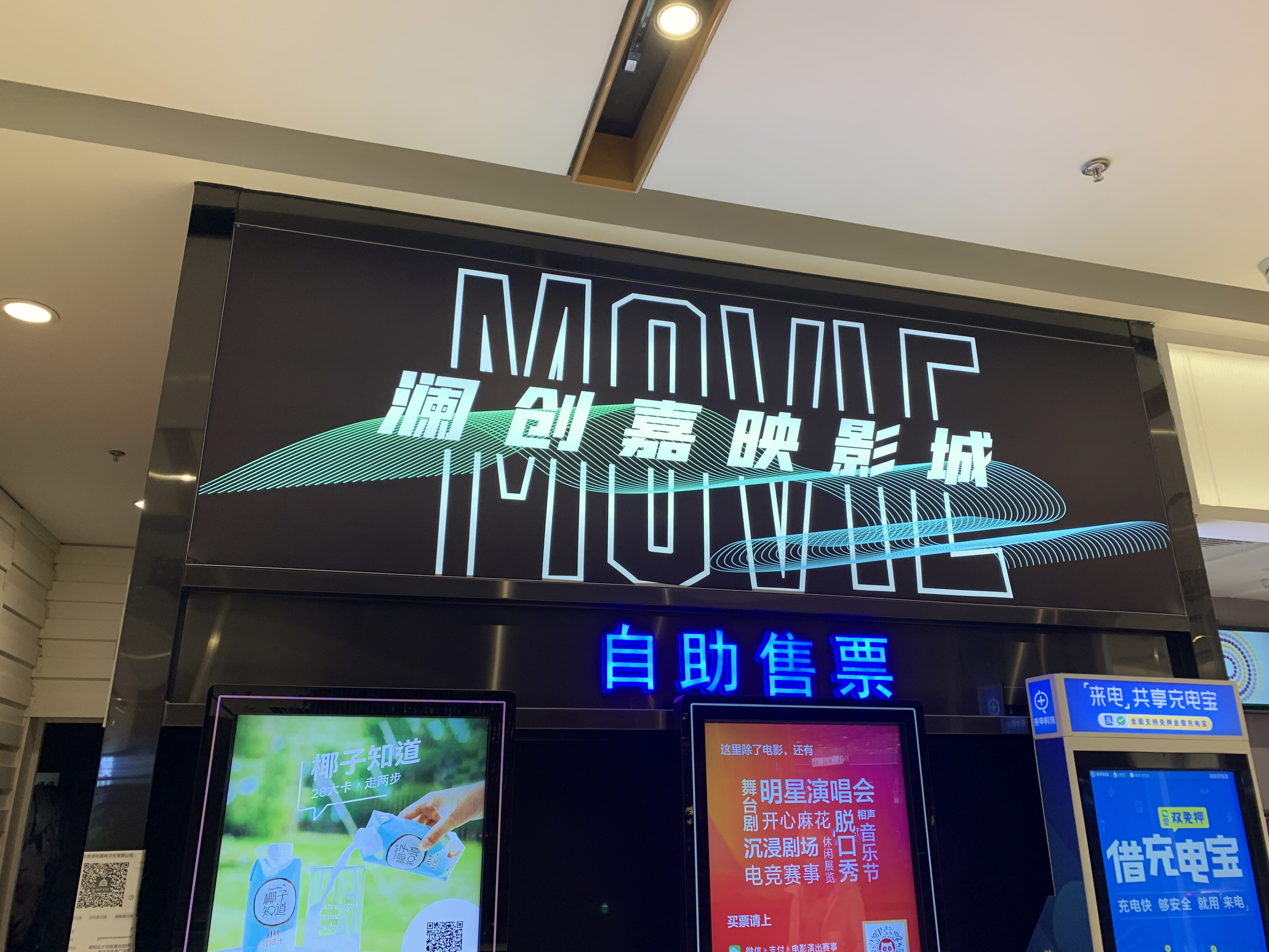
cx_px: 634
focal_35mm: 26
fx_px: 953
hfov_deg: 67.3
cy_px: 476
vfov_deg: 53.1
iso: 50
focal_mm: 4.25
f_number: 1.8
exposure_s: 1/50
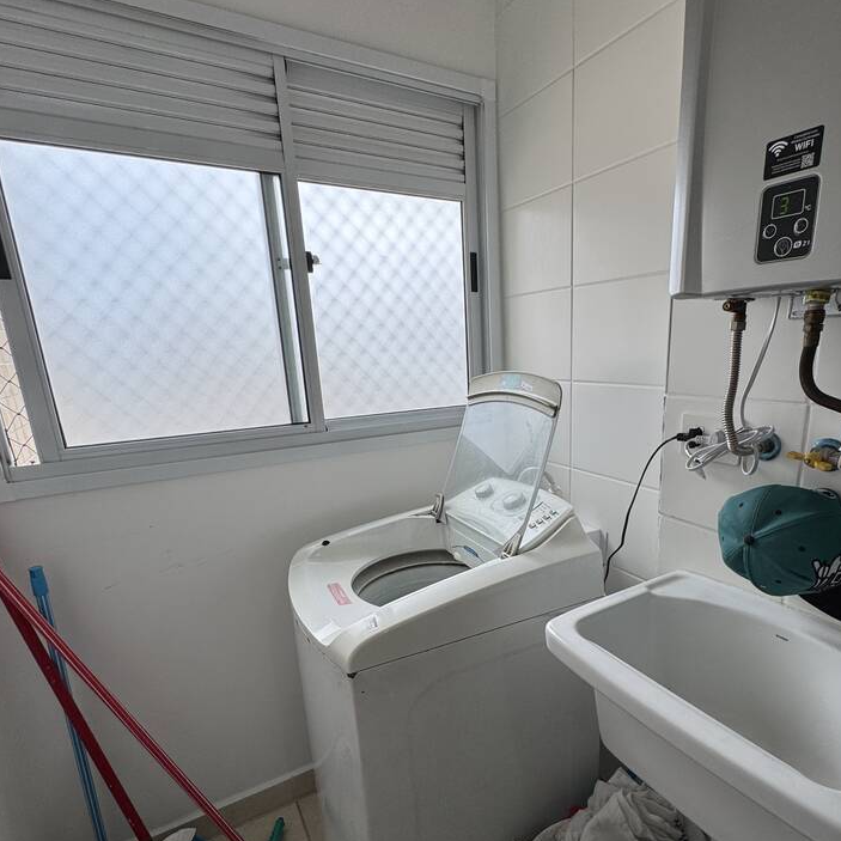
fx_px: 522
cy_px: 486
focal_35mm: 19
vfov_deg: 77.2
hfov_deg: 77.2
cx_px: 481
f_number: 2.2
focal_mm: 2.22
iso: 40
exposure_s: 1/142
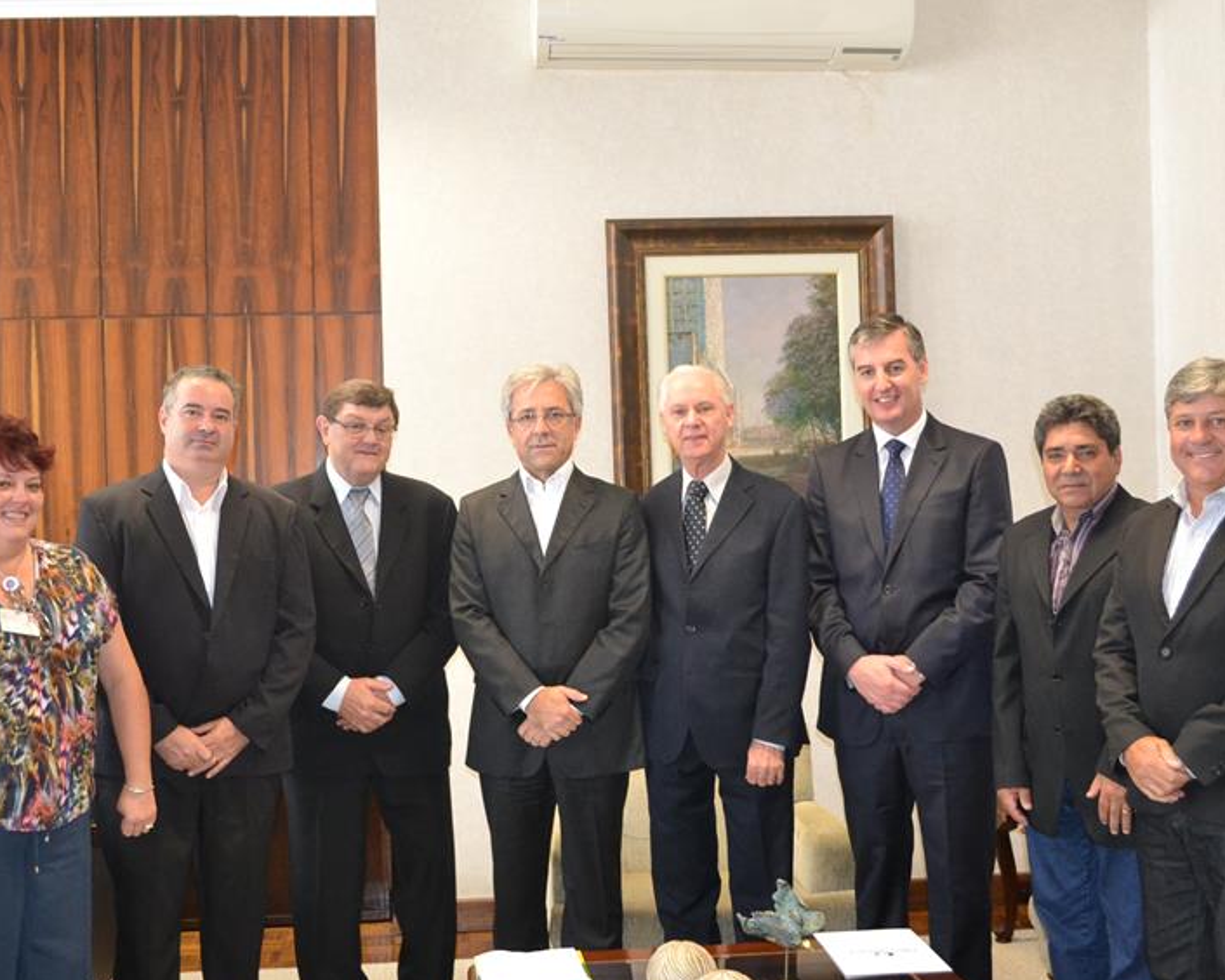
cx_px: 594
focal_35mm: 45
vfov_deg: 33.4
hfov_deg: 41.2
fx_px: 1631
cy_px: 510
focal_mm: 22
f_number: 3.8
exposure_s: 1/60
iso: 2000
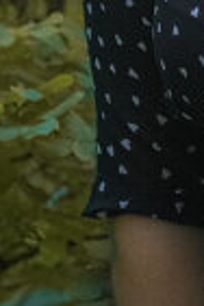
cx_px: 435
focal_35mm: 723
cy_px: 18
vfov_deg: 2.9
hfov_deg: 1.9
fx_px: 6144
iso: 640
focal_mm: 85
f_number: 2.5
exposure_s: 1/1000
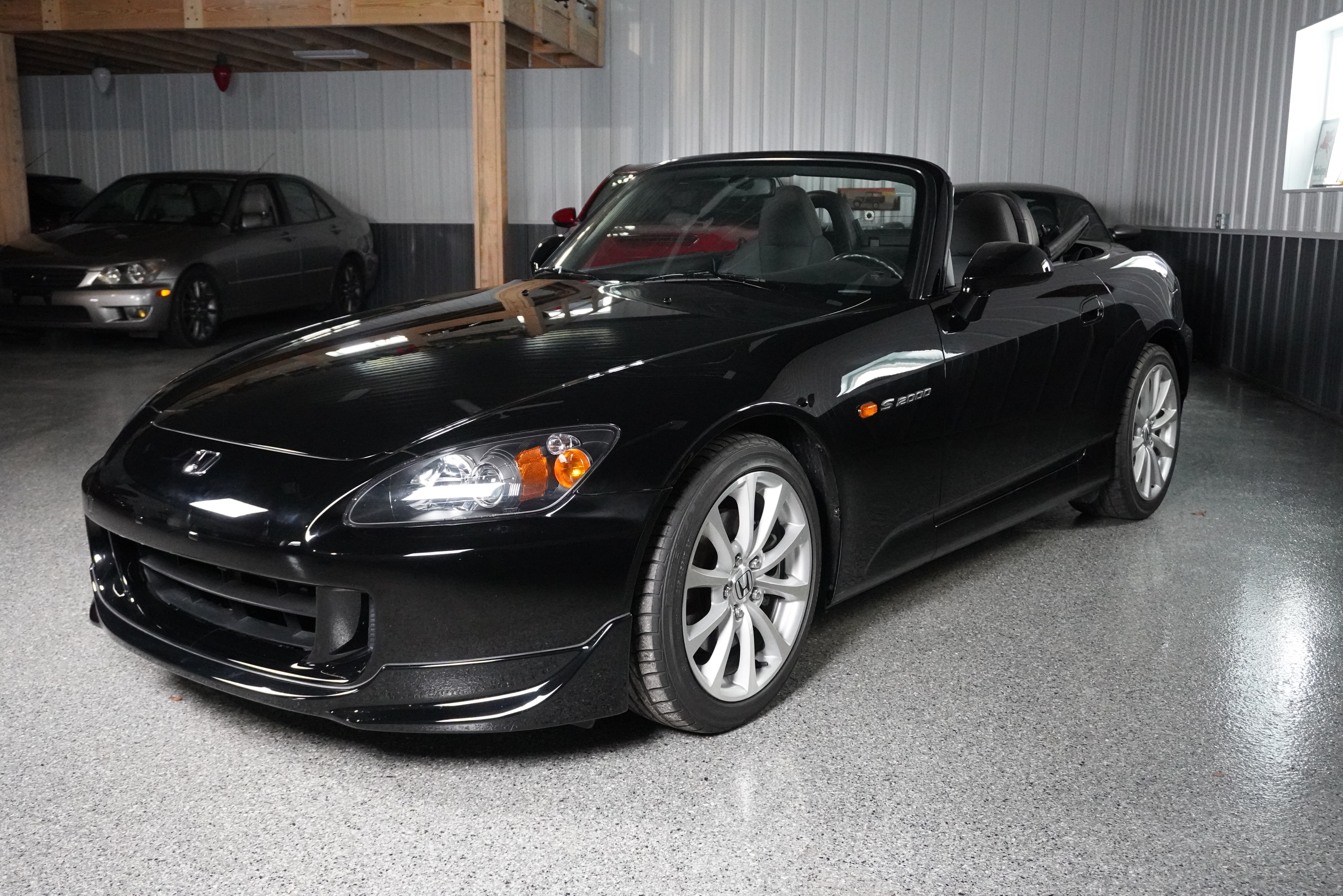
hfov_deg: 55.1
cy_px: 448
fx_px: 1287
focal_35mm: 34
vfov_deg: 38.4
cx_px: 672
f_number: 4
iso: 6400
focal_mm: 23
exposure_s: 1/80
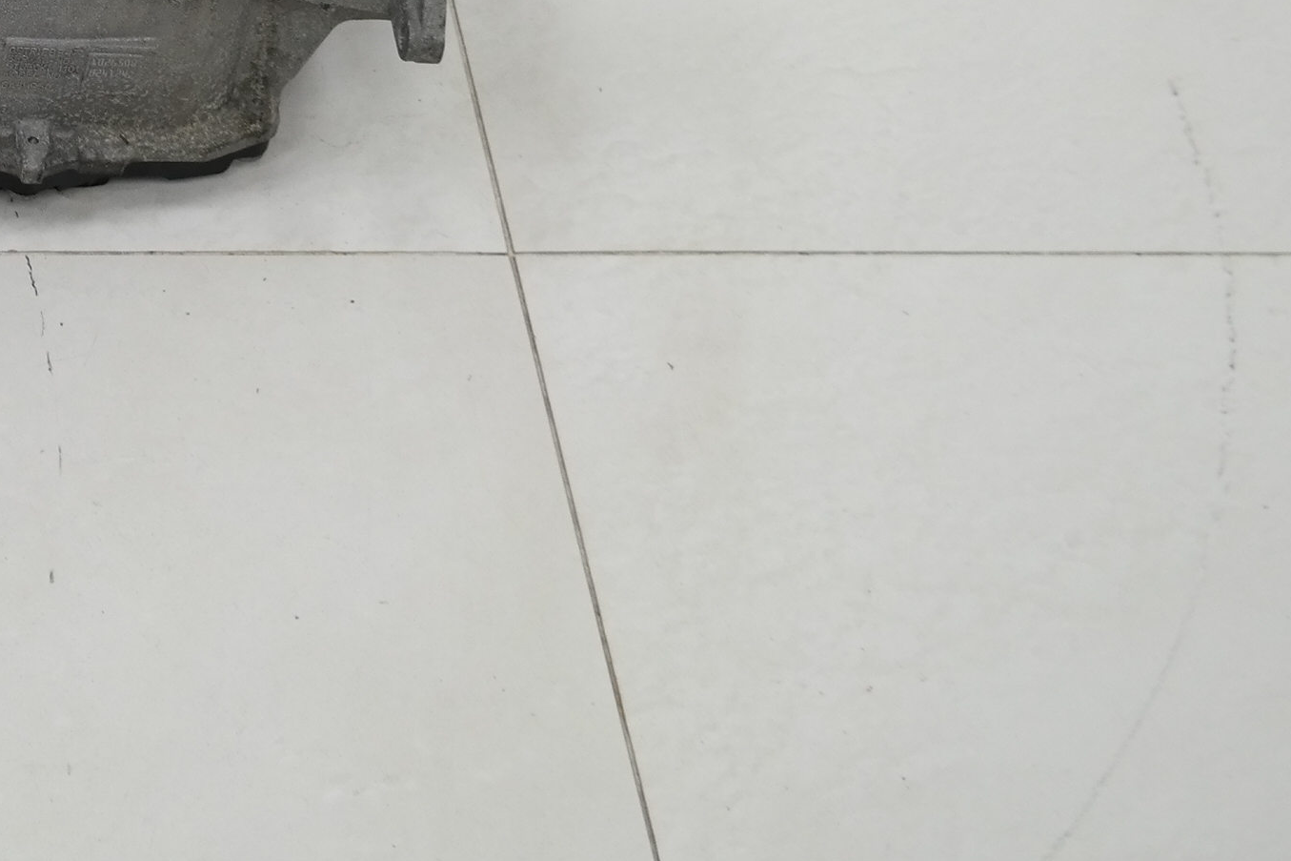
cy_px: -326
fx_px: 4733
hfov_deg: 14.9
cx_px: -364
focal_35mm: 132
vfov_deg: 10.1
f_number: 4.5
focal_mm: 30
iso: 200
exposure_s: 1/60
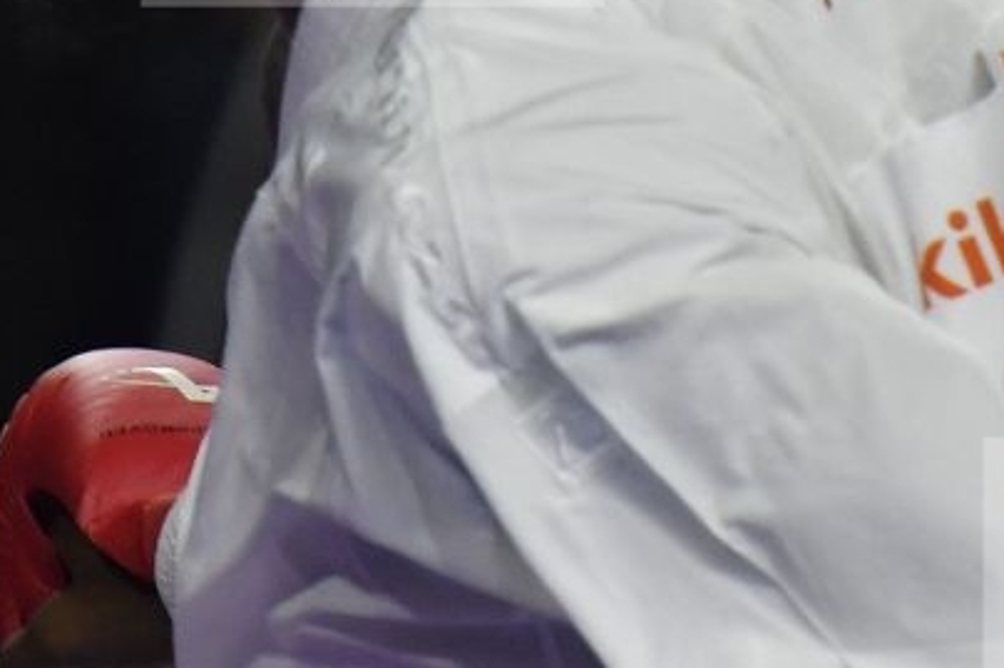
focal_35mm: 1871
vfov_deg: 0.7
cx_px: 1215
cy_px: -219
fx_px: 52156
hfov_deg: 1.1
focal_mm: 280
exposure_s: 1/800
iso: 1250
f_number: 4
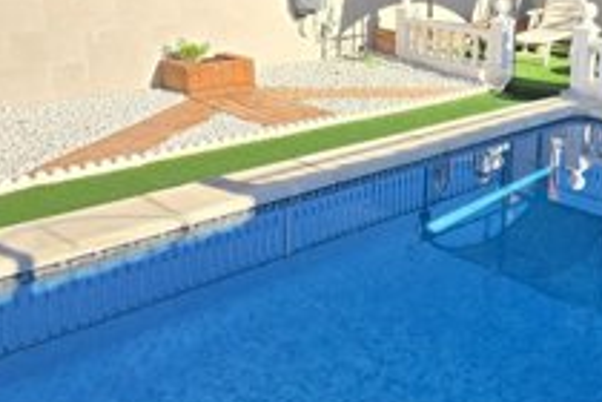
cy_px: 98
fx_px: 686
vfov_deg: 32.0
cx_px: 467
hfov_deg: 45.4
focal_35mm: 41
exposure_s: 1/373
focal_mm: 6.3
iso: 12
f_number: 1.7
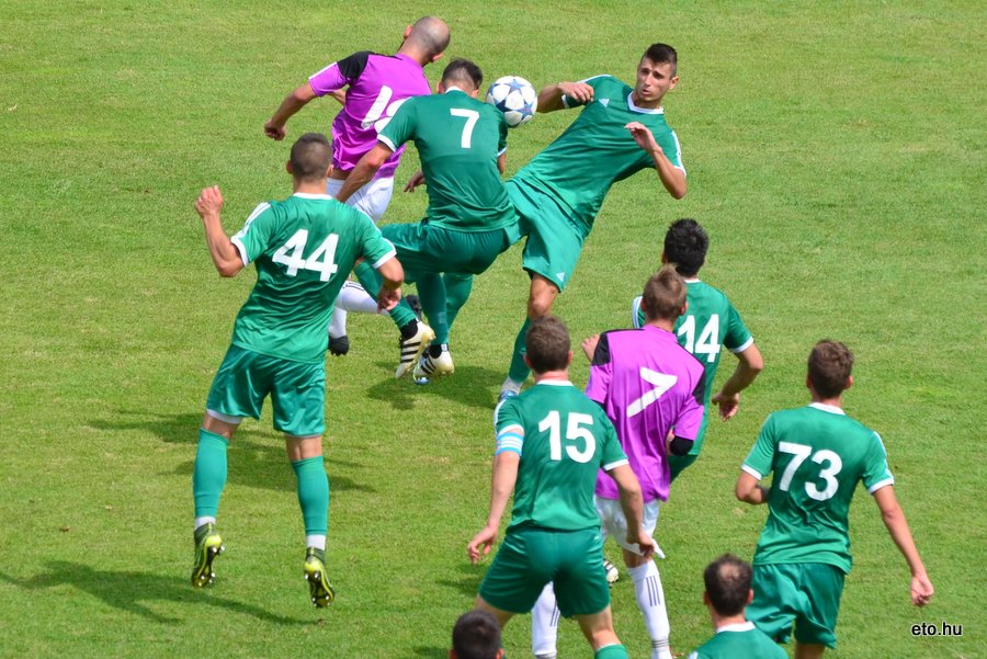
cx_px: 494
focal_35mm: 345
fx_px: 9463
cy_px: 330
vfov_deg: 4.0
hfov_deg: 6.0
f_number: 6.3
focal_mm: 230
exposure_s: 1/2500
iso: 640
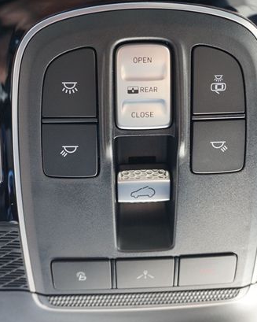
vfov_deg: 42.0
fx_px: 418
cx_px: 137
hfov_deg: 34.1
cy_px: 166
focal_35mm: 44
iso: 500
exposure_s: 1/60
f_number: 4
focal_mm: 20
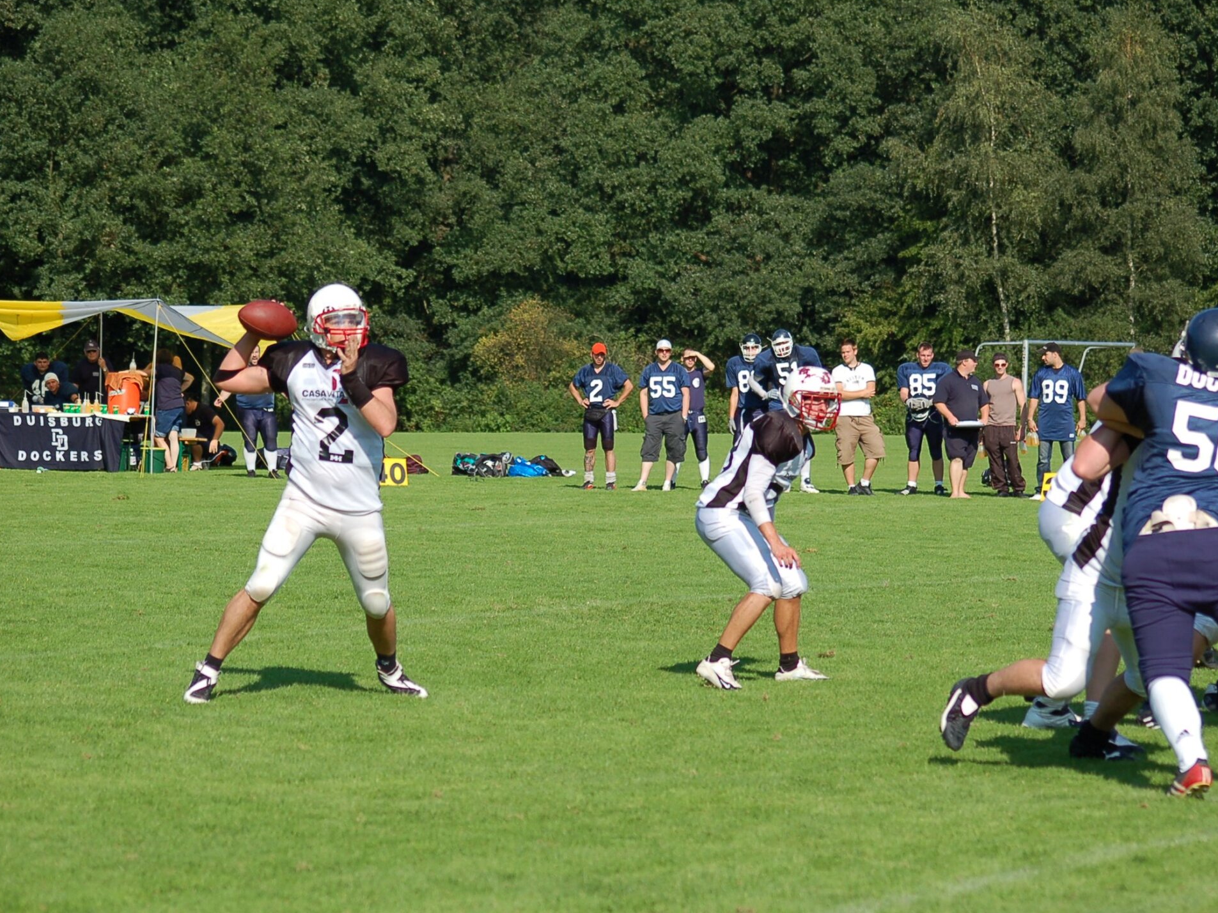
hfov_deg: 13.8
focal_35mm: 143
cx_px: 647
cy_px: 459
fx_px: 5032
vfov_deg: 10.4
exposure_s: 1/1250
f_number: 5
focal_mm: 86
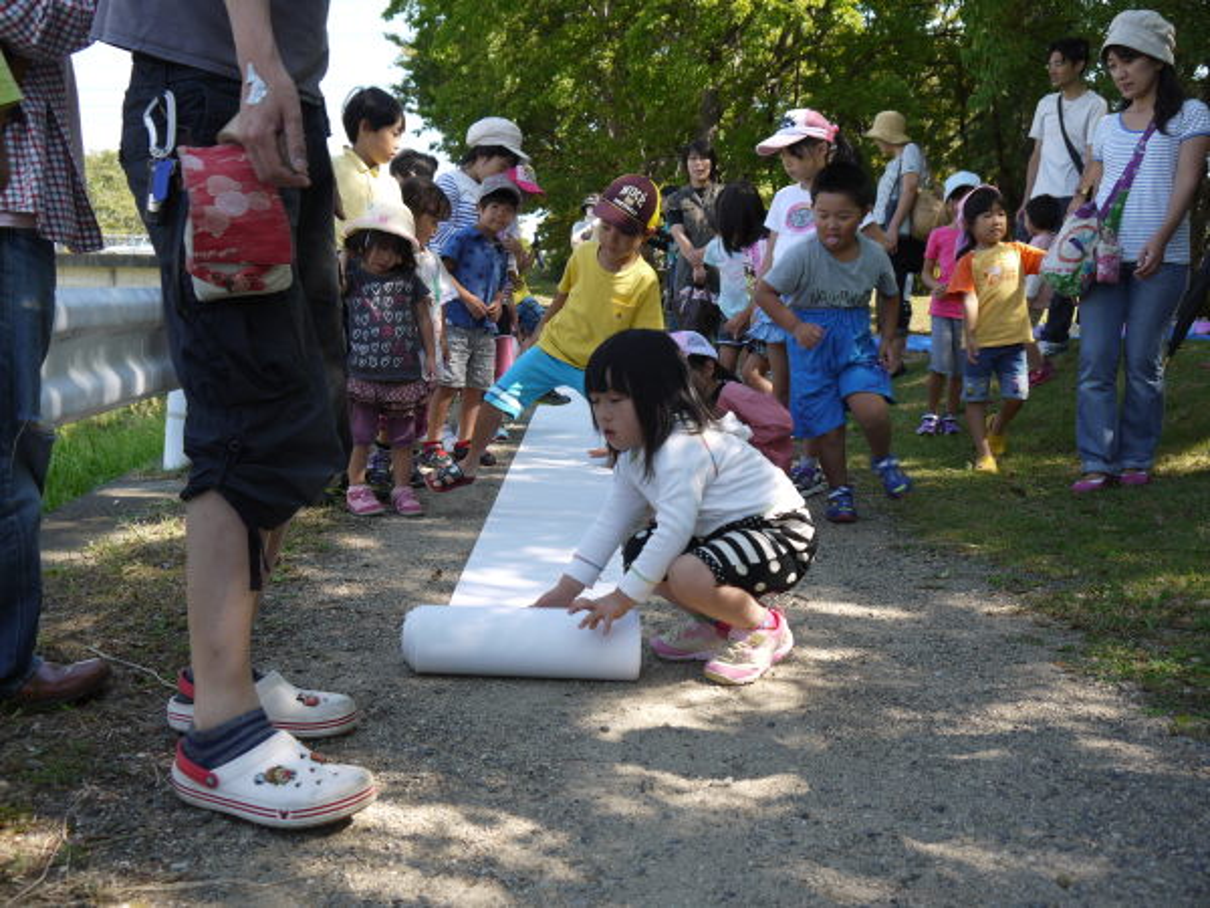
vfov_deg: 37.7
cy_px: 454
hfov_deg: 49.0
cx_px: 605
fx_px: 1328
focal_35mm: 38
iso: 100
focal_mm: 19
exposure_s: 1/200
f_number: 5
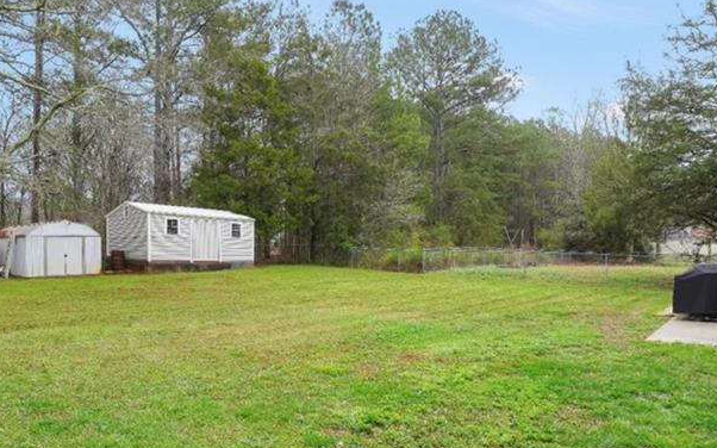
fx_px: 508
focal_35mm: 26
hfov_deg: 70.1
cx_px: 311
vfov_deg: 47.3
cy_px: 268
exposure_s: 1/100
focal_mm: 10
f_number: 6.3
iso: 100
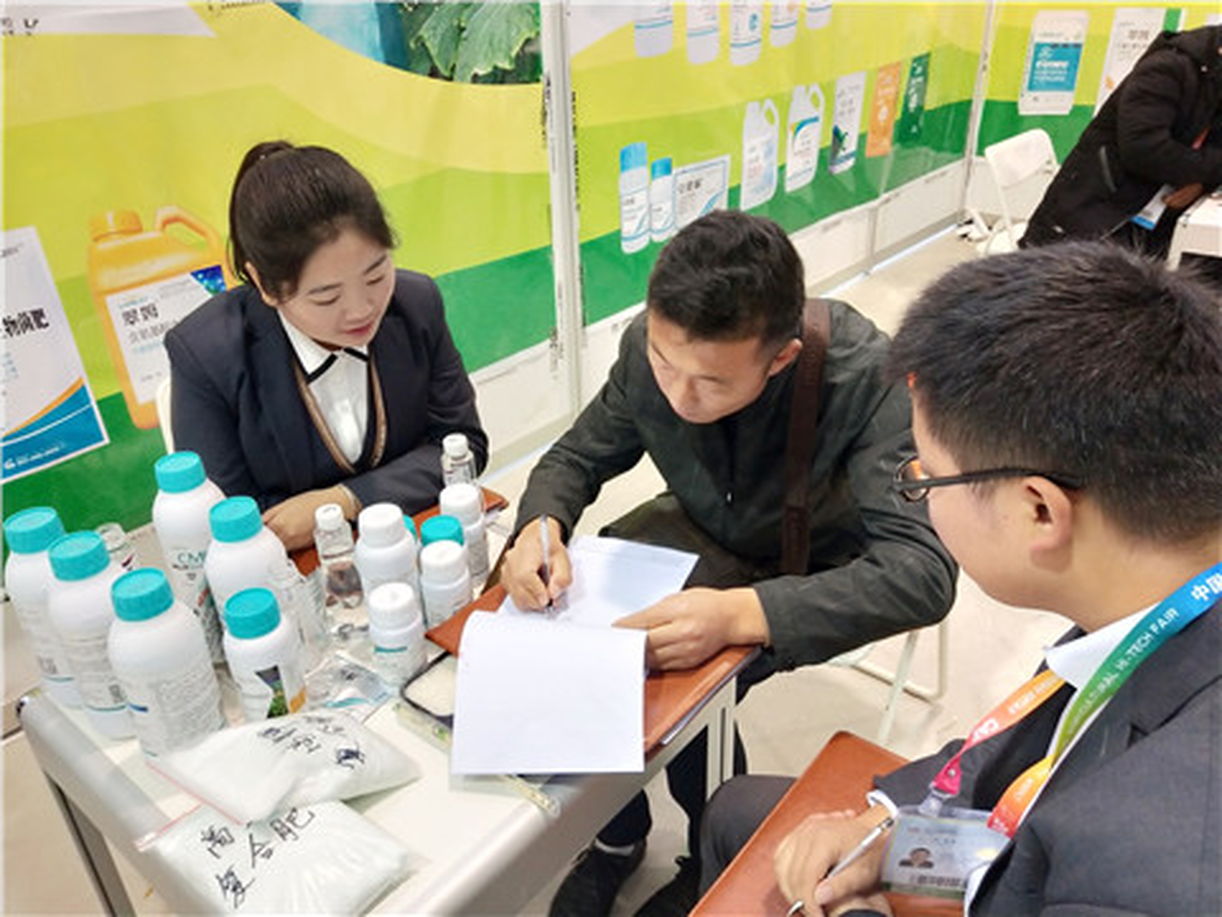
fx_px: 1059
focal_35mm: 30
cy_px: 458
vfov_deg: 46.8
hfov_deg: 60.0
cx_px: 611
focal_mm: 3.95
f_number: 1.8
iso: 190
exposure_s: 1/50
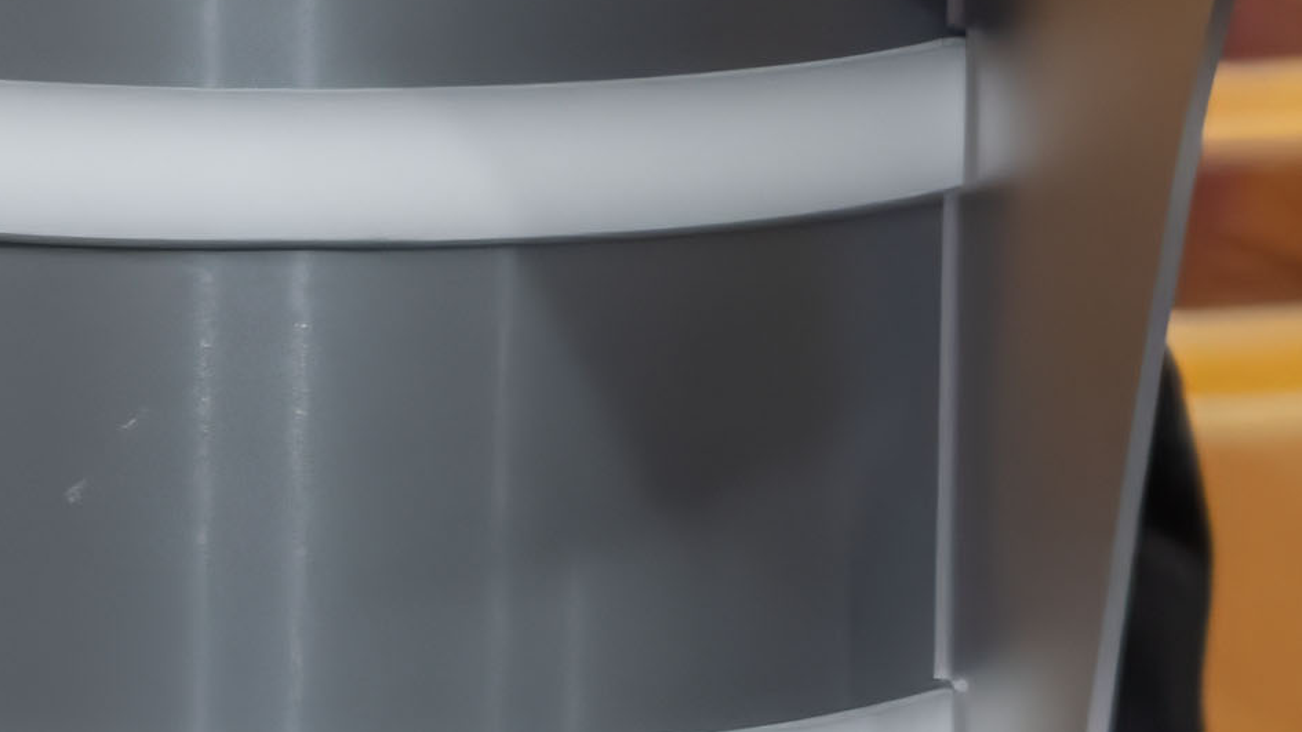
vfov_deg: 2.6
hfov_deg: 4.6
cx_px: 337
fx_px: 16088
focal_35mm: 466
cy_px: -1973
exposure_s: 1/320
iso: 3200
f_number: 2.8
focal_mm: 70
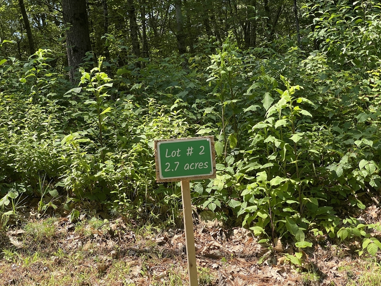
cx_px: 190
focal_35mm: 64
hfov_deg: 30.3
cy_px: 143
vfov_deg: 22.9
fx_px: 704
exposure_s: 1/331
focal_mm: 7.5
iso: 20
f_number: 2.2
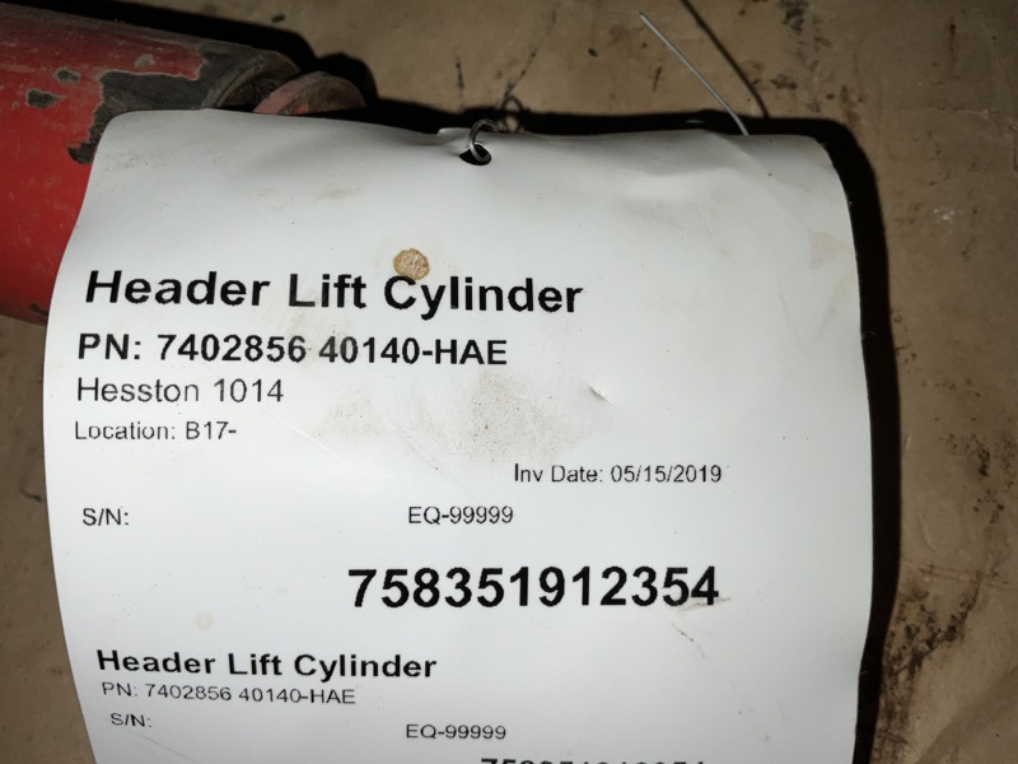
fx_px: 853
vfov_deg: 48.2
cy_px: 382
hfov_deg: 61.7
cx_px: 509
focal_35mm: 29
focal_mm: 3
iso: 16
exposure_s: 1/929
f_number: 1.8
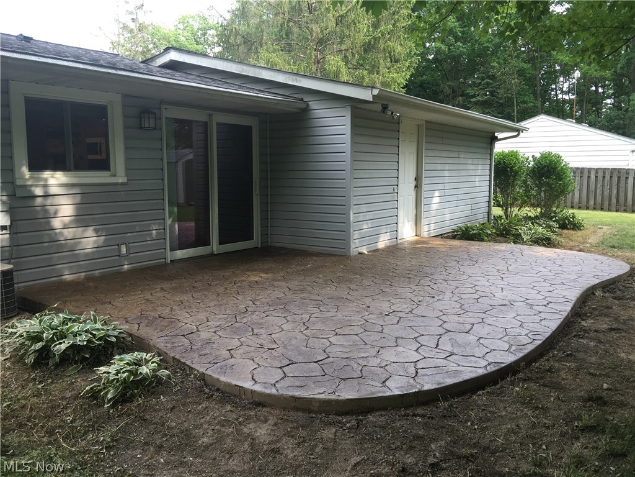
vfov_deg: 48.2
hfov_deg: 61.7
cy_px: 238
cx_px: 318
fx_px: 532
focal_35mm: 29
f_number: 2.2
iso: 25
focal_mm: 4.15
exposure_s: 1/120
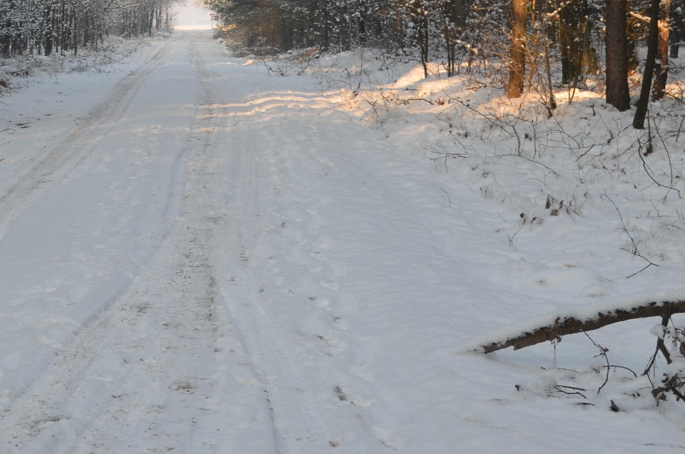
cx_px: 159
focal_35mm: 136
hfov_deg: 15.0
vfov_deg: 9.9
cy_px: -8
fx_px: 2588
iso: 100
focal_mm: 35
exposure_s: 1/160
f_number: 5.6
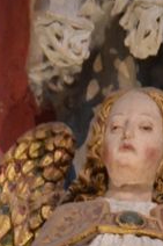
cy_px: 379
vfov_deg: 3.7
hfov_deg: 2.5
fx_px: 3782
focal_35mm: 556
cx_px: 149
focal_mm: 112
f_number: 4.8
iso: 6400
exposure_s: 1/125
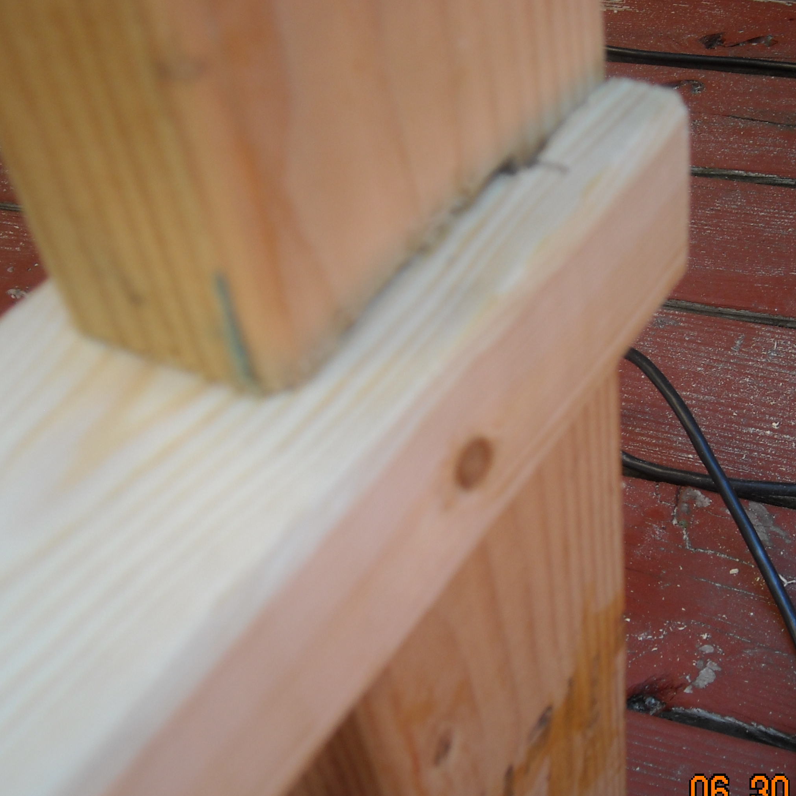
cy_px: 410
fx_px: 1301
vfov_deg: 34.0
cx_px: 422
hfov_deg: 34.0
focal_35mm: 50
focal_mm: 5.7
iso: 64
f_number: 2.8
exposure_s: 1/129
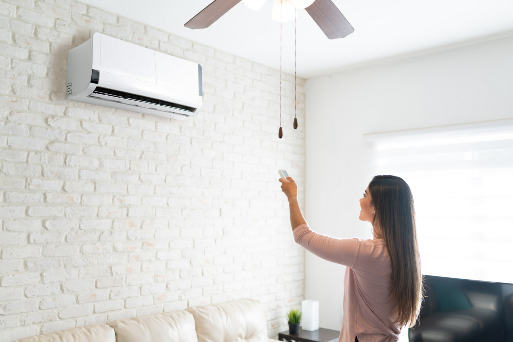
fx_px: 499
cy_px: 171
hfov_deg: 54.4
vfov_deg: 37.9
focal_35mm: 35
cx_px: 256
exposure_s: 1/200
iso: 200
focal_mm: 35
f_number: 2
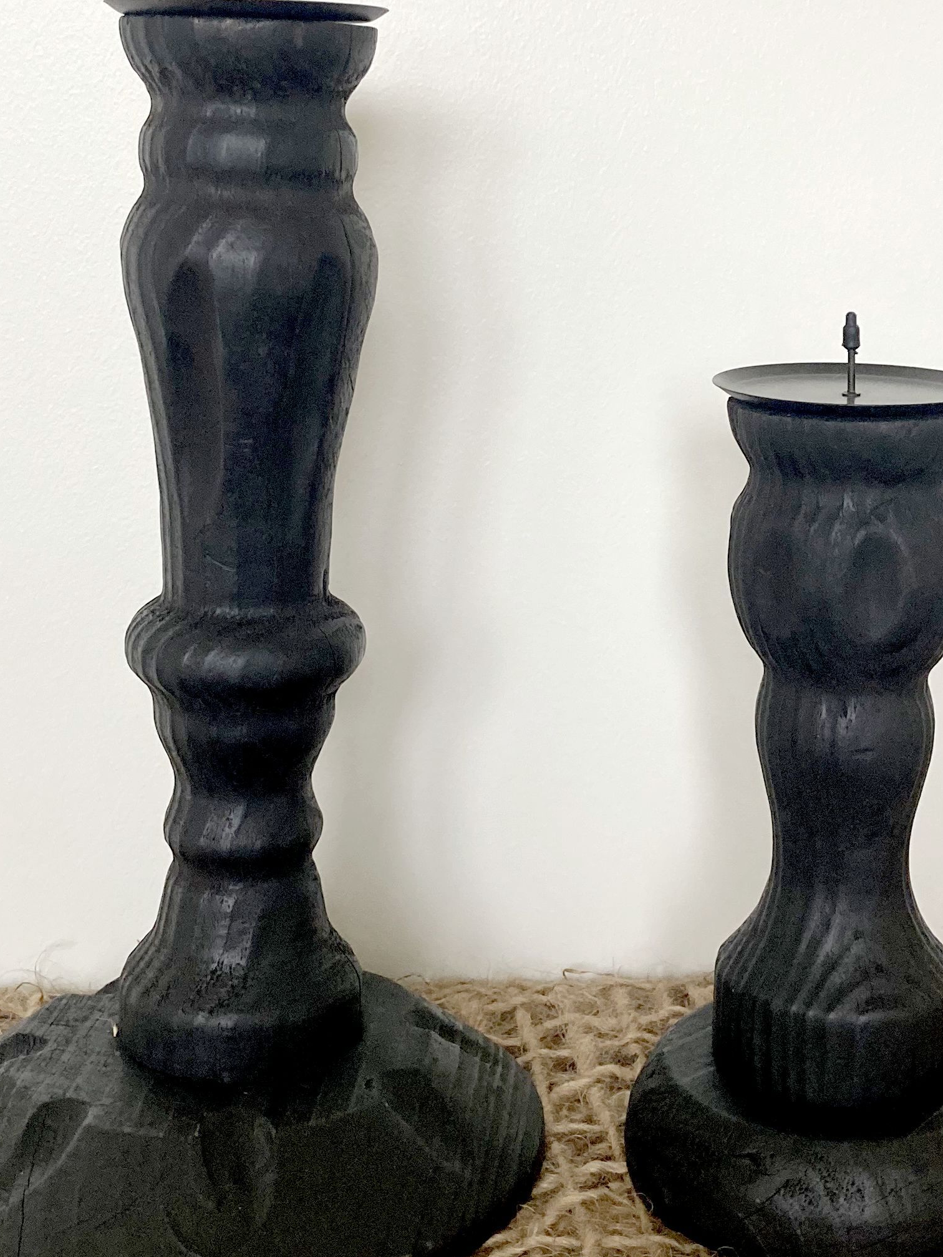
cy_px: 428
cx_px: 517
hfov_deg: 26.1
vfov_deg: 34.1
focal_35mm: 56
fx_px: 2034
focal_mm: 3.99
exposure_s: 1/60
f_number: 1.8
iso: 100
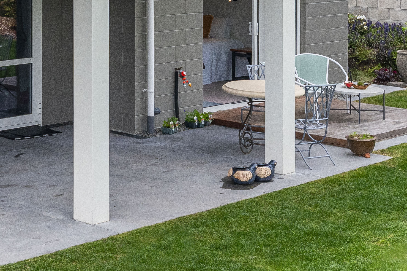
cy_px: -116
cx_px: -69
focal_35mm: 94
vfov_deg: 13.7
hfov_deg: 20.3
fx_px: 1068
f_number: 7.1
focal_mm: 21.1
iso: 640
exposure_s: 1/1250
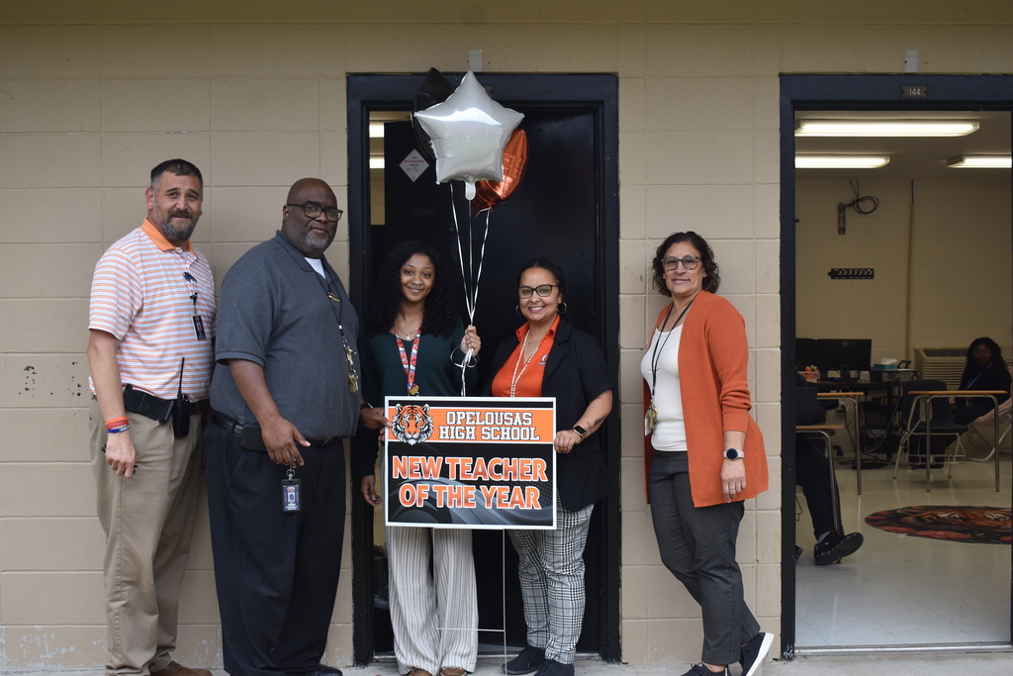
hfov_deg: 43.6
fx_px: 1266
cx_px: 506
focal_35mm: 45
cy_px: 338
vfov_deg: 29.9
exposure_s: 1/250
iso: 360
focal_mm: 30
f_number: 5.6
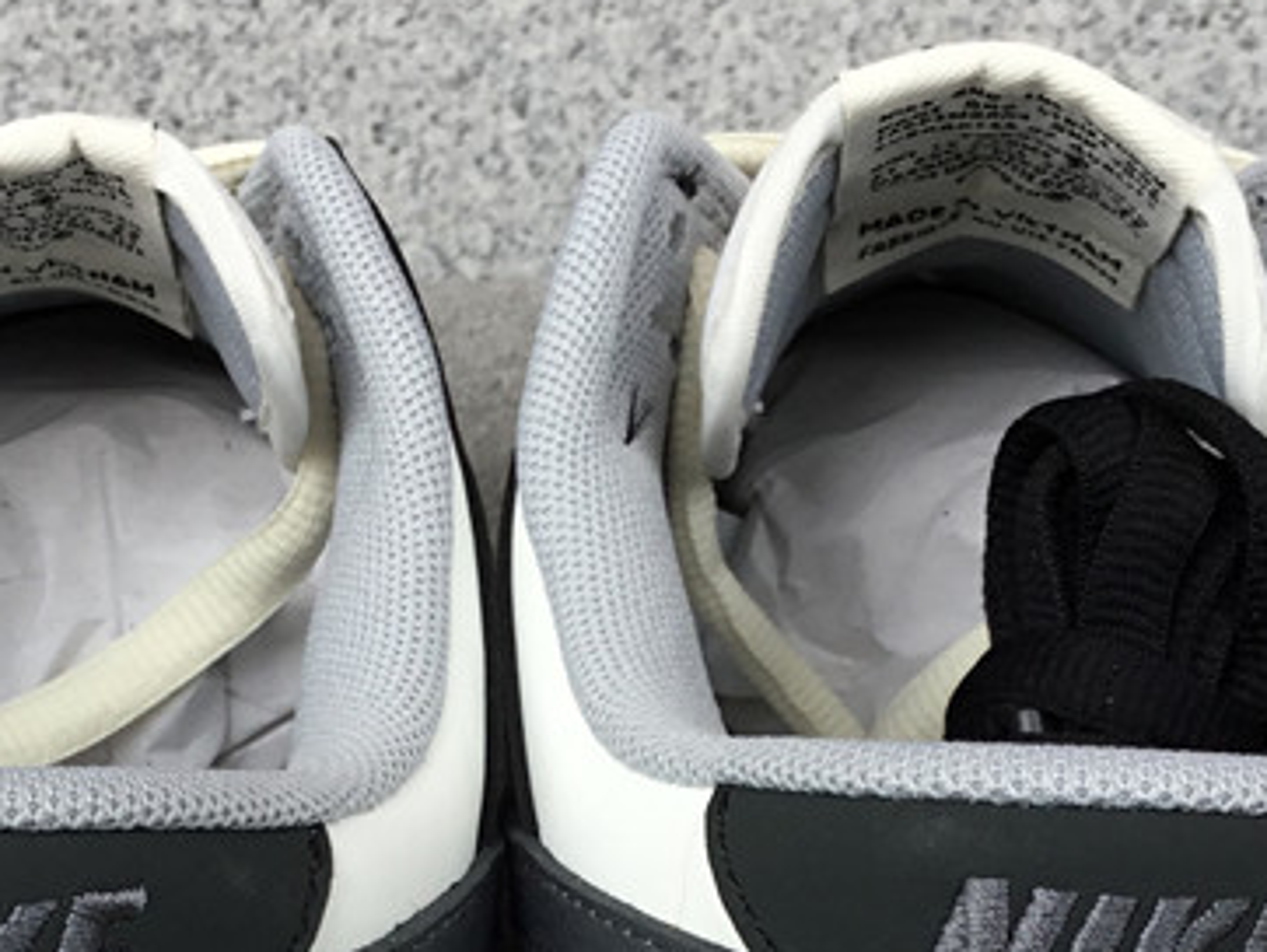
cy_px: 936
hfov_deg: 25.3
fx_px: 2820
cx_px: 560
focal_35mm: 77
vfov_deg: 18.7
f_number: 2.4
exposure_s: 1/151
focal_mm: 3.3
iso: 25
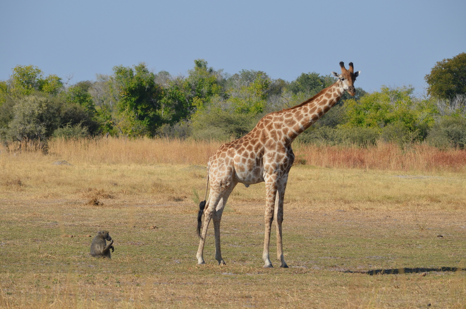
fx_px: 3488
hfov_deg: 7.6
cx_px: 233
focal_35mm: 270
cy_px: 154
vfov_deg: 5.1
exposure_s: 1/800
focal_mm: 180
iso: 200
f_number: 7.1
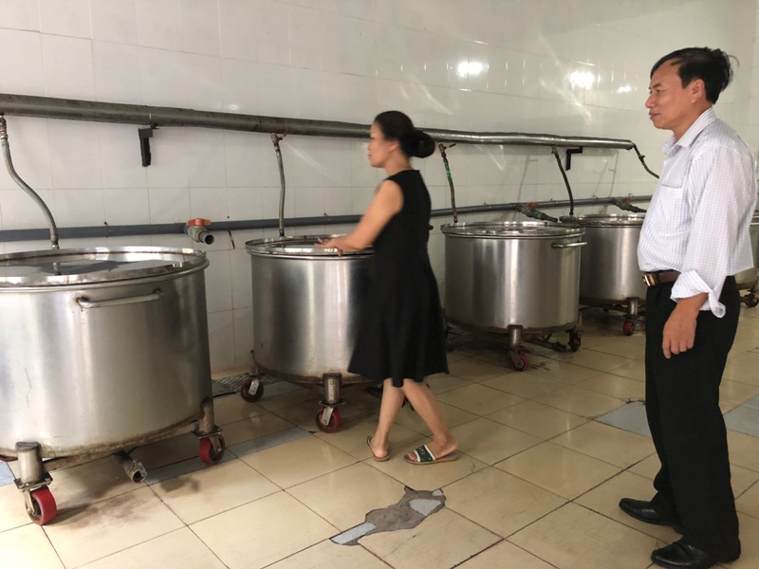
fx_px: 636
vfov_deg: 48.2
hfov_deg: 61.7
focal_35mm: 29
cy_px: 284
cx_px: 380
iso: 100
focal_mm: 3.99
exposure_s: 1/9
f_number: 1.8
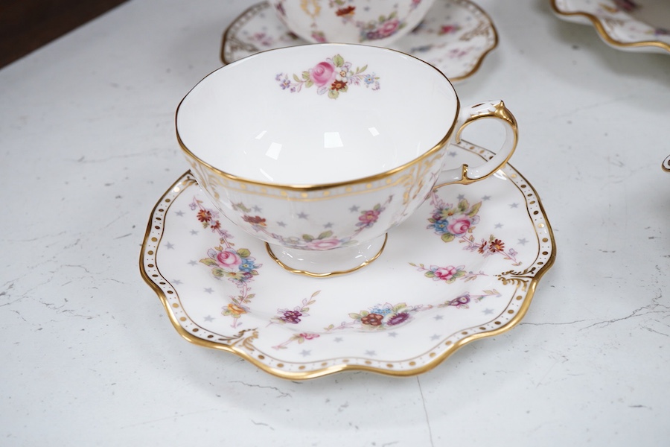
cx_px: 335
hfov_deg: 43.6
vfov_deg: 29.9
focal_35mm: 45
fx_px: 837
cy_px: 224
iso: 1250
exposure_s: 1/125
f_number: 9
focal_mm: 30
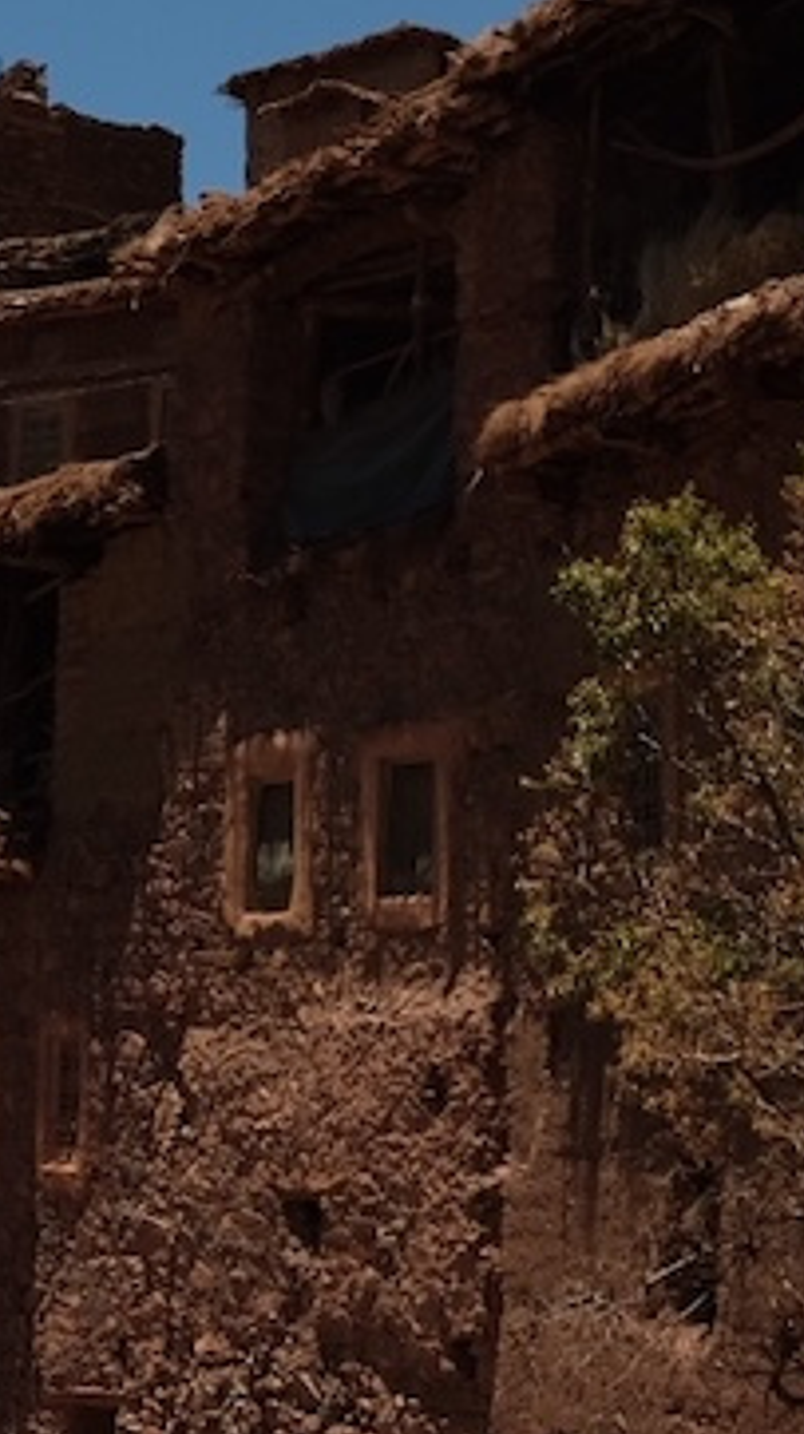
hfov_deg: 13.5
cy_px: 632
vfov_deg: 23.9
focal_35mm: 89
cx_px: 669
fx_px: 3381
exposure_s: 1/500
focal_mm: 15.9
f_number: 8
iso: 160
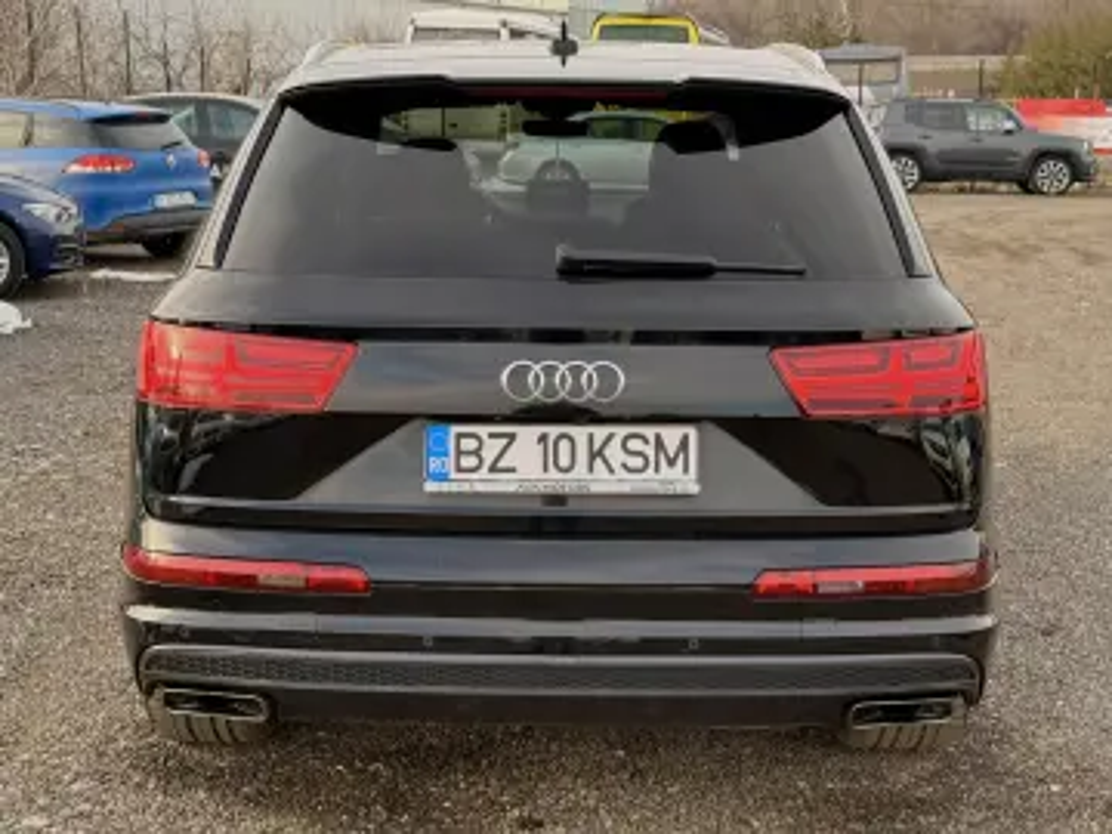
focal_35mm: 48
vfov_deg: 30.3
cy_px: 417
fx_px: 1542
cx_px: 556
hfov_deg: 39.7
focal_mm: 6.76
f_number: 1.78
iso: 100
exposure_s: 1/538
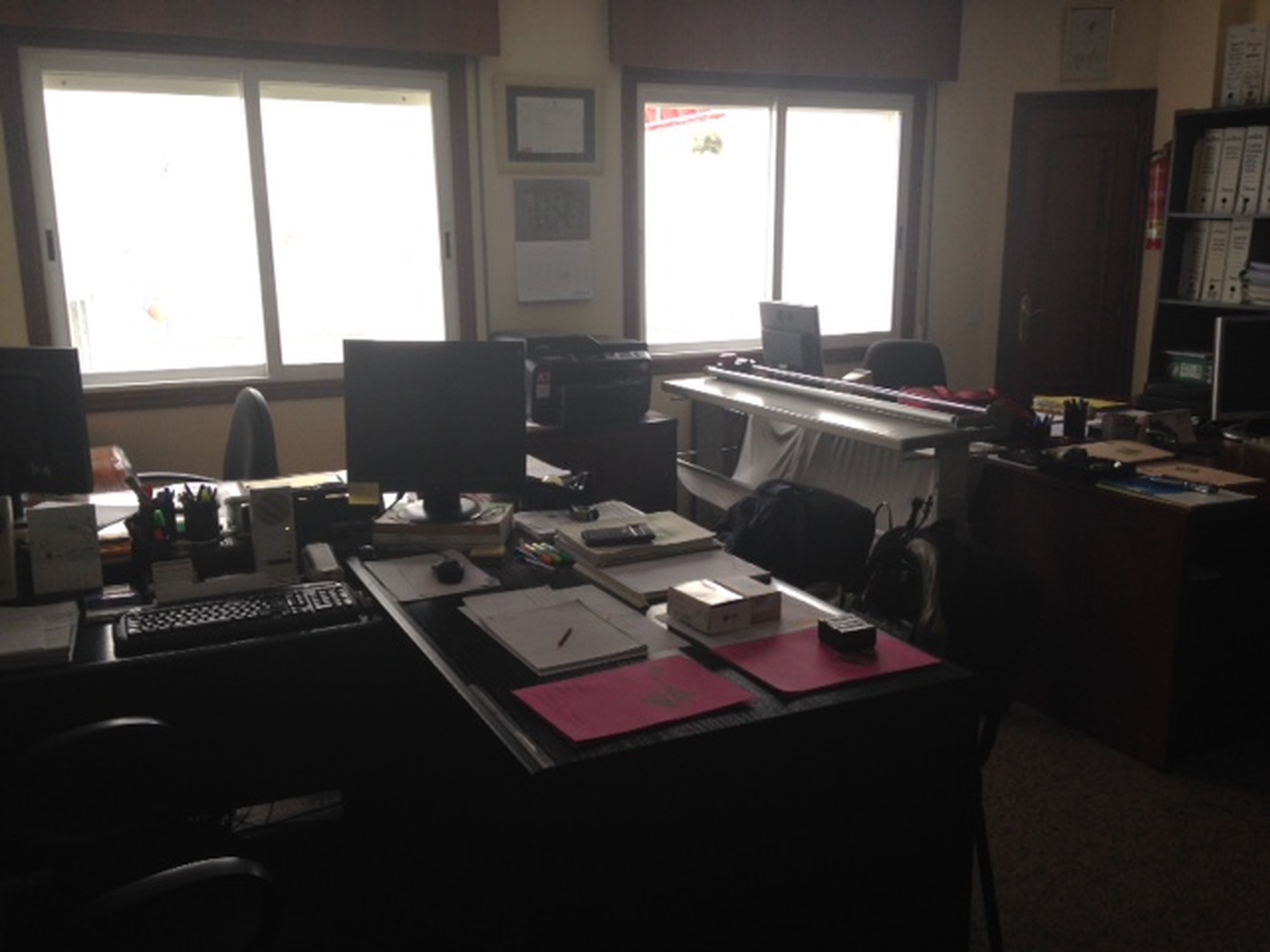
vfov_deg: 42.9
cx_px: 635
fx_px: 1211
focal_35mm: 33
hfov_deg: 55.4
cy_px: 476
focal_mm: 4.12
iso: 64
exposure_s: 1/20
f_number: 2.4
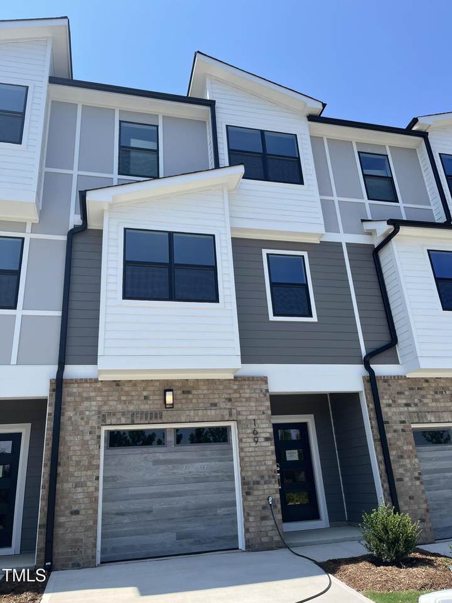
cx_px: 226
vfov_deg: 67.3
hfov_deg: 53.1
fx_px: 453
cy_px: 302
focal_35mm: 26
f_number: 1.6
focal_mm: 5.1
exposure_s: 1/2358
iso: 50
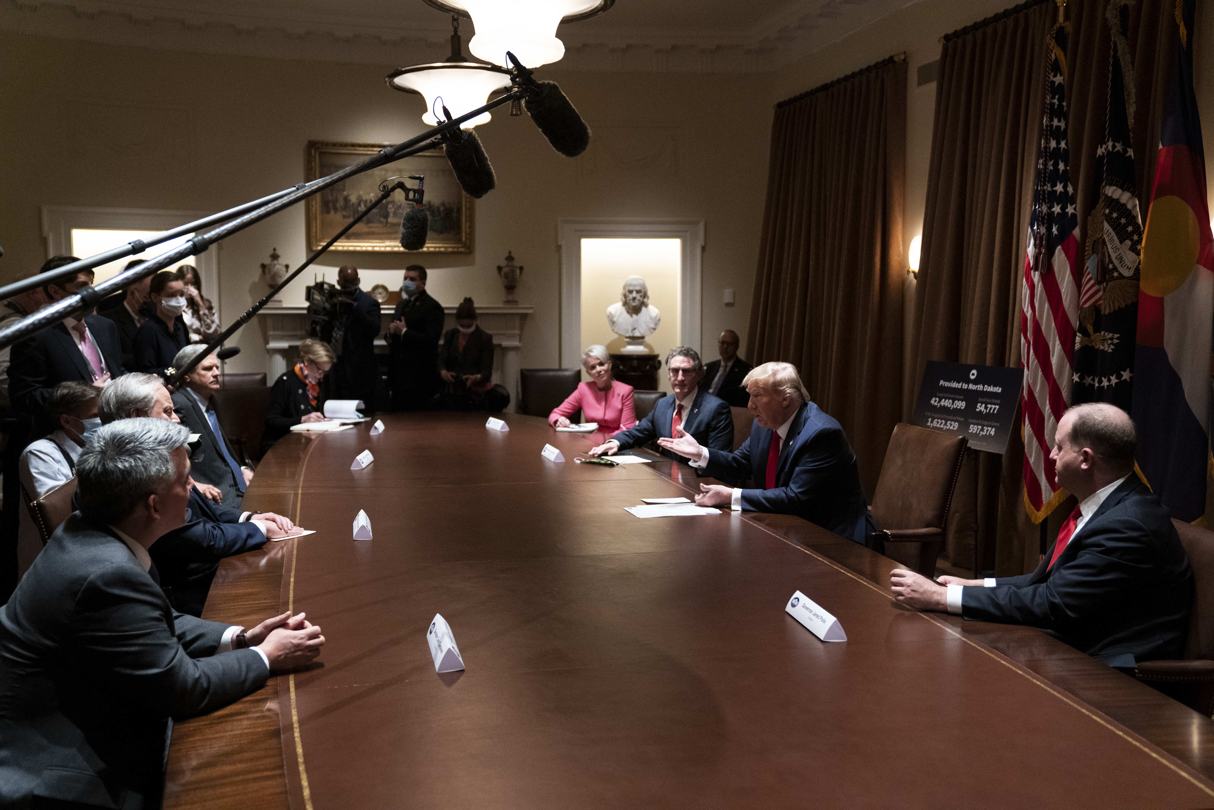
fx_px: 1146
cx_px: 607
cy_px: 405
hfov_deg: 55.8
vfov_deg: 38.9
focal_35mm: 34
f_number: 2.8
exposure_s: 1/200
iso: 3200
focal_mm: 34
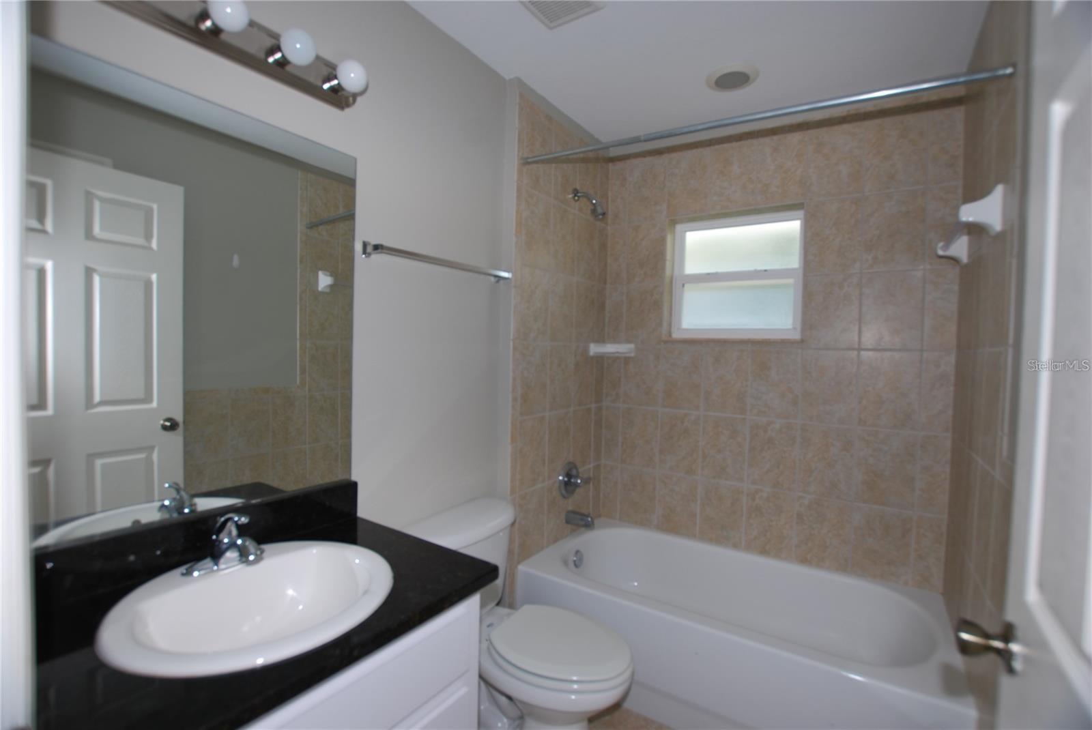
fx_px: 455
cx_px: 546
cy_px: 365
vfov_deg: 77.4
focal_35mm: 15
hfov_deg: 100.3
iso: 100
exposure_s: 1/60
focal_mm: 10
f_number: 4
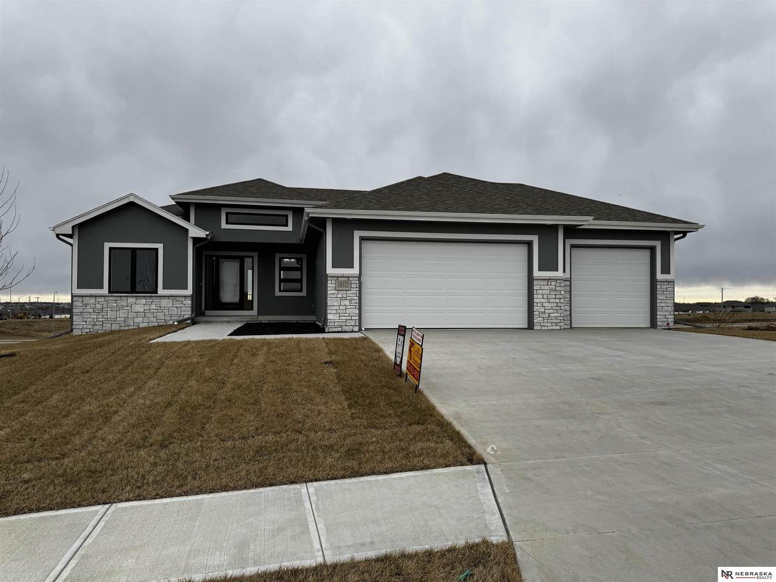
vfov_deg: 56.8
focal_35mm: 24
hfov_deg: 71.6
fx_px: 538
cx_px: 388
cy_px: 291
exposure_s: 1/888
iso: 80
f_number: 1.78
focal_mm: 6.76
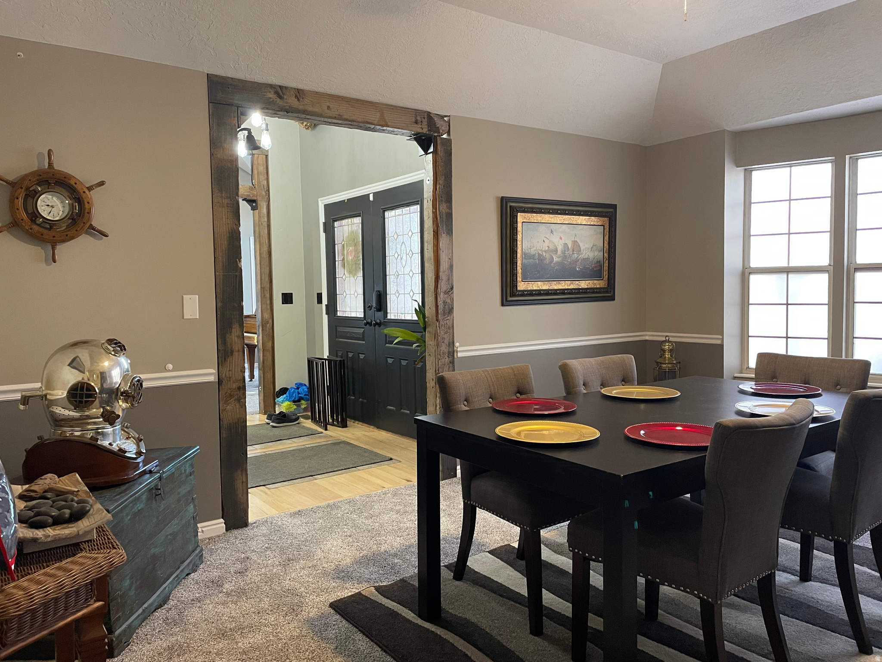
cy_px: 331
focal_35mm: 26
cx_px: 441
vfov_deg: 53.1
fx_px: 662
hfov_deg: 67.3
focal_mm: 4.2
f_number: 1.6
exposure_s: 1/60
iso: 320
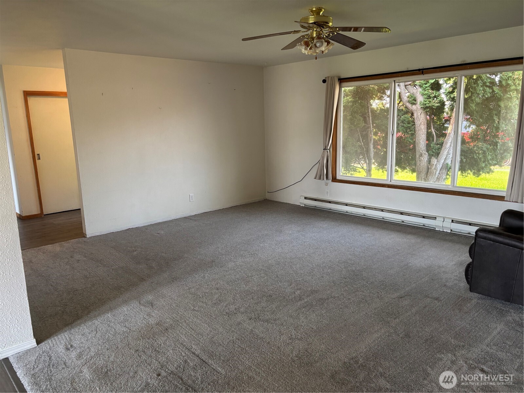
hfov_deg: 67.3
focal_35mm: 26
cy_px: 196
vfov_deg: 53.1
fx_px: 394
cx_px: 262
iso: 200
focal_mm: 5.96
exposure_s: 1/60
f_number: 1.6
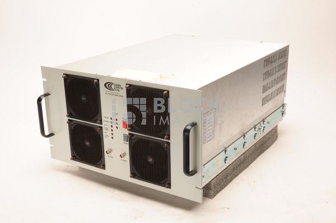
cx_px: 168
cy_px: 112
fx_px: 466
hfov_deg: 39.6
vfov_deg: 26.9
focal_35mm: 50
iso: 320
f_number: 14
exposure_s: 1/160
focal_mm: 50
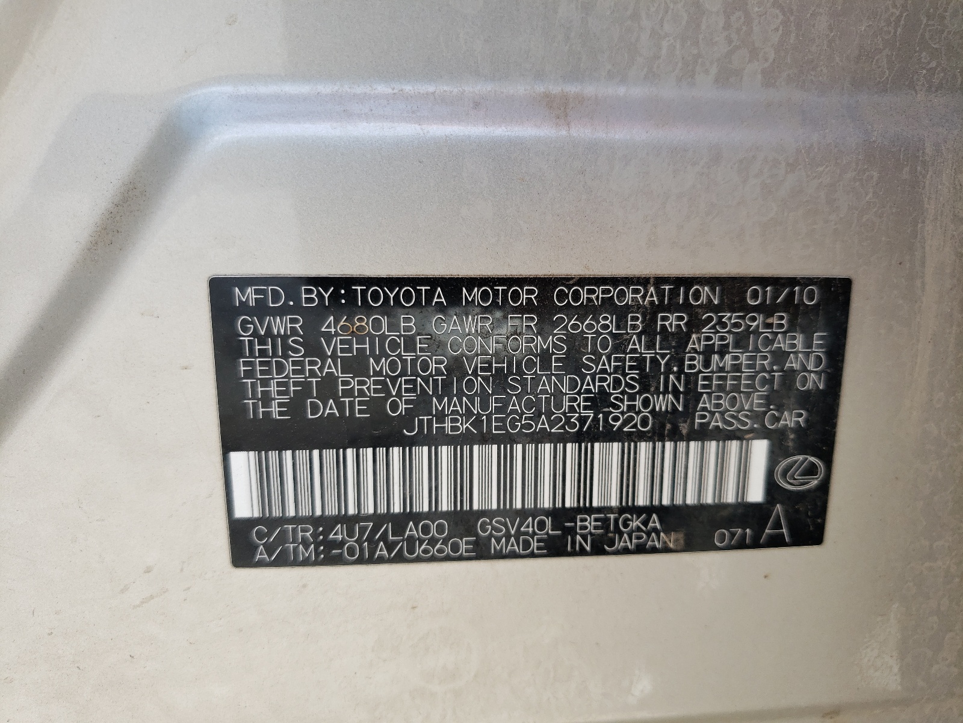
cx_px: 482
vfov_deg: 53.1
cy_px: 362
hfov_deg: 67.3
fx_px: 723
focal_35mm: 26
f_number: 1.5
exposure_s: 1/769
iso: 50
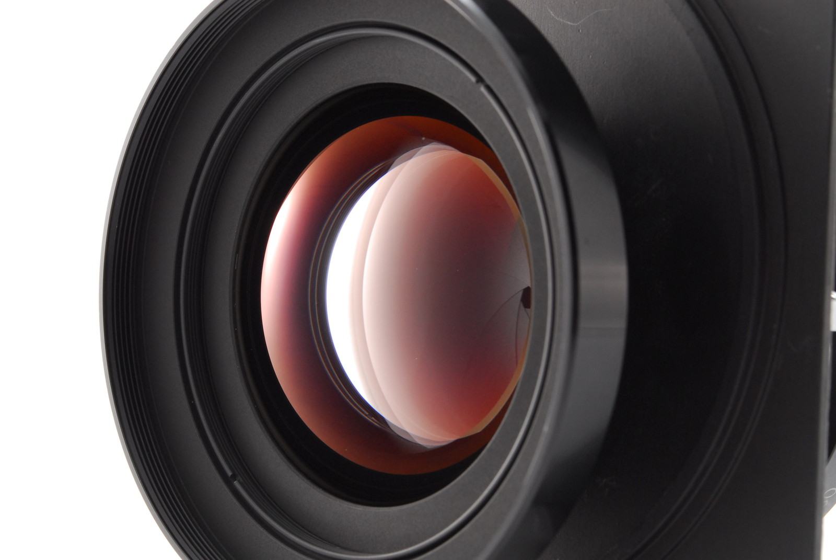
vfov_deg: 16.6
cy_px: 280
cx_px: 418
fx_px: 1918
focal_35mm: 82
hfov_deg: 24.6
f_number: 16
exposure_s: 1/100
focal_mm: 55
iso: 400
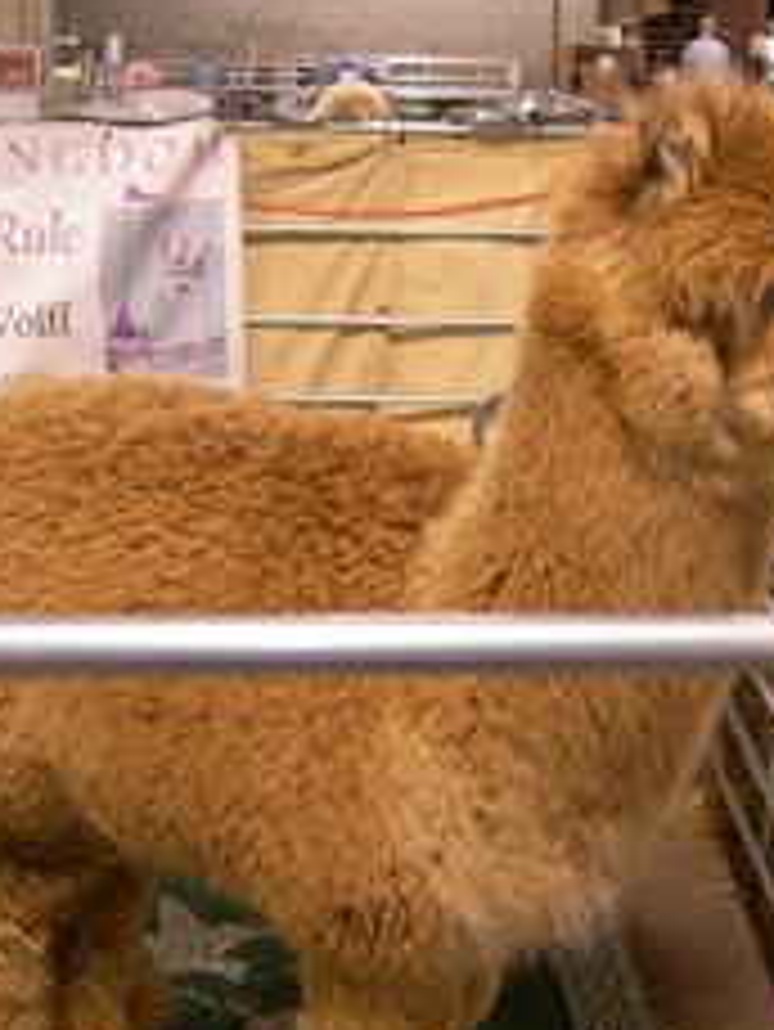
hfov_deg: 25.2
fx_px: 1728
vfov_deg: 33.2
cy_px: 531
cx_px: 472
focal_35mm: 58
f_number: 2.8
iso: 200
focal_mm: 7.8
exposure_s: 1/16.1
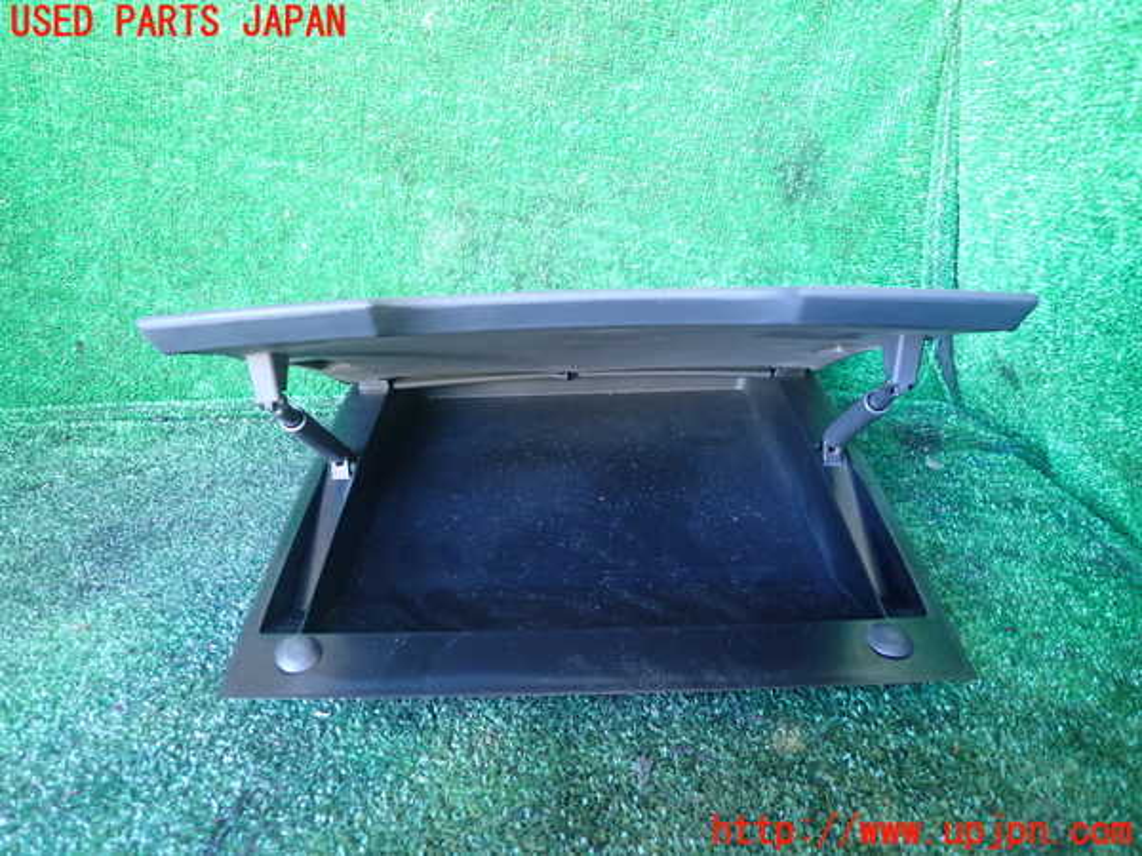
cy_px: 428
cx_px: 571
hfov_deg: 69.4
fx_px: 825
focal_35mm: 25
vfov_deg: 54.9
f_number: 2
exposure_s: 1/30
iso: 640
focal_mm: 4.5
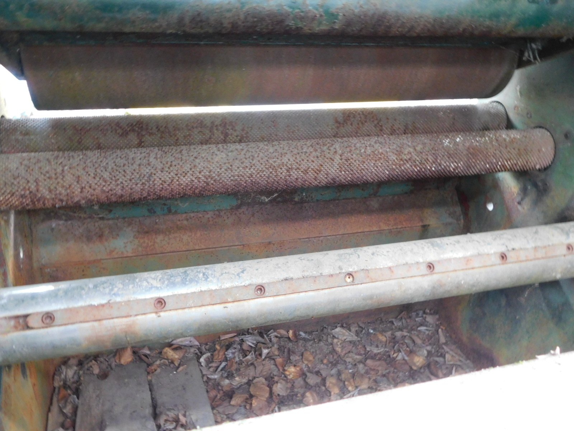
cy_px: 216
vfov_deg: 46.8
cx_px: 287
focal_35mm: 30
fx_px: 497
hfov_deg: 60.0
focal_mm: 5.3
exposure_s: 1/13
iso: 400
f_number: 3.2
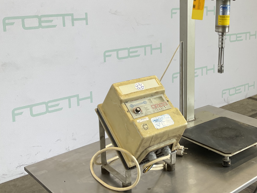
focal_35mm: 49
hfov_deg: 38.0
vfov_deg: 29.5
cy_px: 63
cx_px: 190
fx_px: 364
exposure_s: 1/100
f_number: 1.8
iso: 64
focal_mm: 3
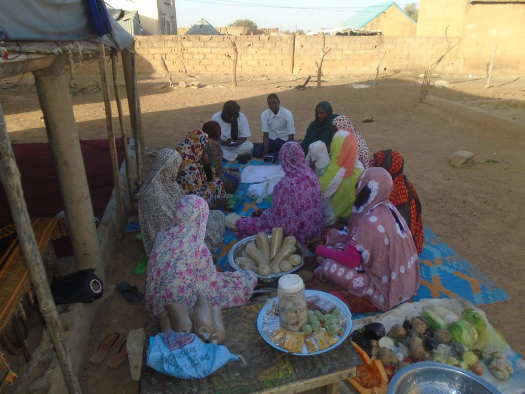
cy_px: 197
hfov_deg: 67.3
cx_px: 262
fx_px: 394
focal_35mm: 26
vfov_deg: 53.1
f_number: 3.2
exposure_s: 1/400
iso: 100
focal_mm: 4.6
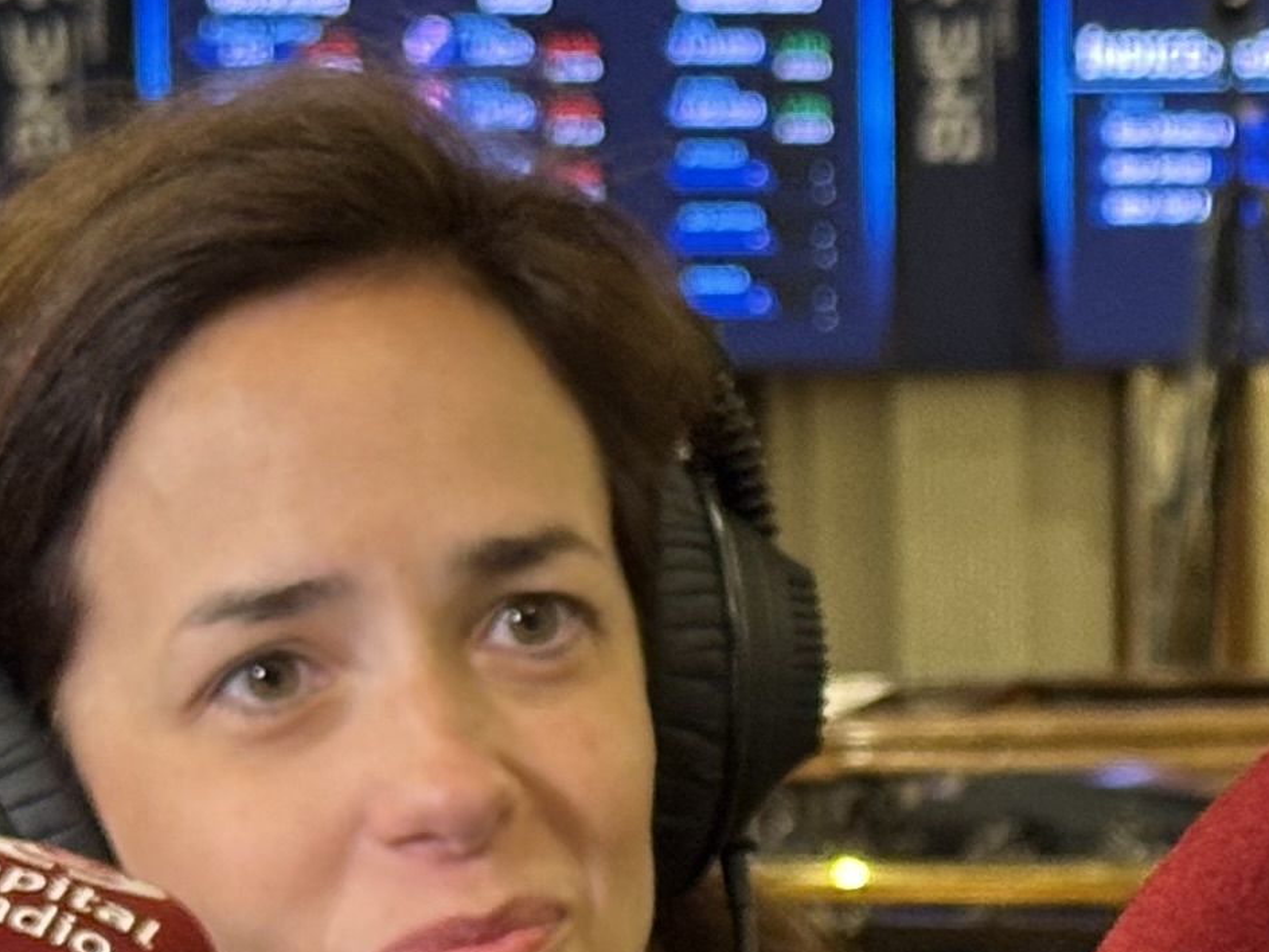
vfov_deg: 7.2
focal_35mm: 205
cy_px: 1187
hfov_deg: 9.6
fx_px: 7515
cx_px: 836
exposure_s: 1/60
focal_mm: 6.86
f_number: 1.78
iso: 200
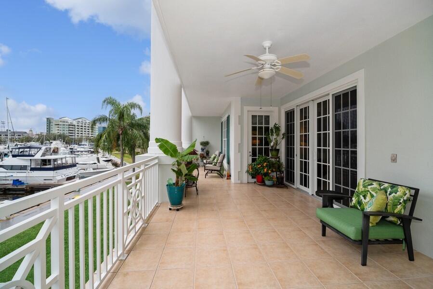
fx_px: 180
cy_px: 144
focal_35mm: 15
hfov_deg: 100.4
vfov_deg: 77.4
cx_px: 216
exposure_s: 1/125
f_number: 8
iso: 200
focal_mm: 15
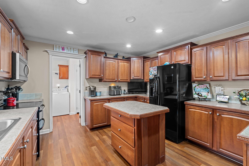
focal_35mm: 16
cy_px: 83
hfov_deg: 96.7
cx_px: 124
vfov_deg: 73.8
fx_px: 111
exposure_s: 1.6
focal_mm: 16
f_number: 8
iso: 250
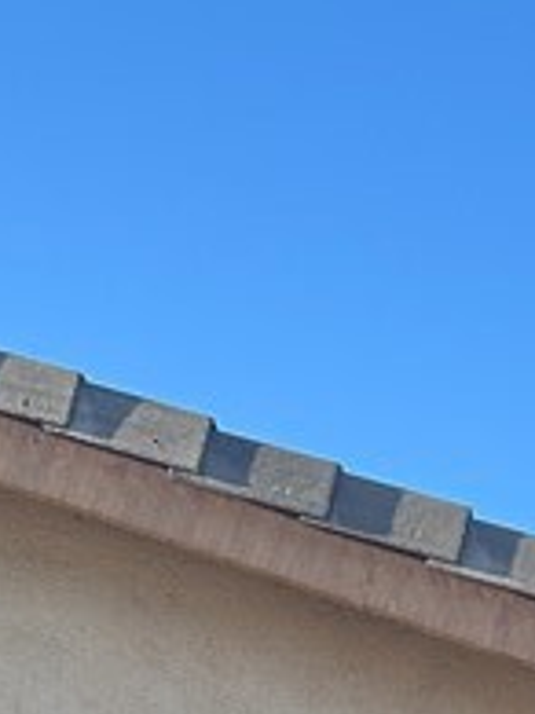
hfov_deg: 11.5
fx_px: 2599
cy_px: 1329
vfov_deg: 13.8
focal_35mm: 126
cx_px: 685
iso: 80
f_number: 1.78
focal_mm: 6.86
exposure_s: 1/1916
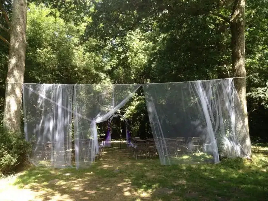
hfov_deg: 52.6
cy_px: 100
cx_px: 134
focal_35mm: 35
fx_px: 271
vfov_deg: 40.7
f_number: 2.4
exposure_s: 1/130
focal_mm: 4.28
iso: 50
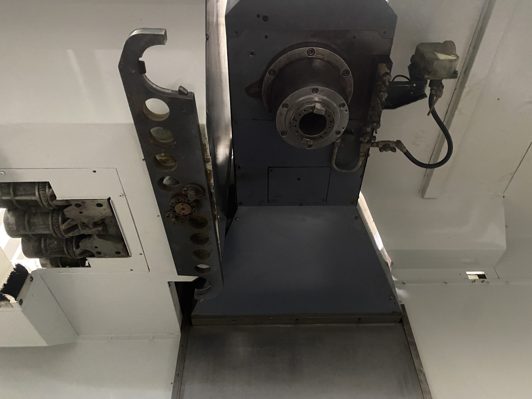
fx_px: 400
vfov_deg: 53.1
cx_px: 266
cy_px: 200
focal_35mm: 26
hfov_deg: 67.3
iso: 1000
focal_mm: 4.25
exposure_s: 1/30
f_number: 1.8
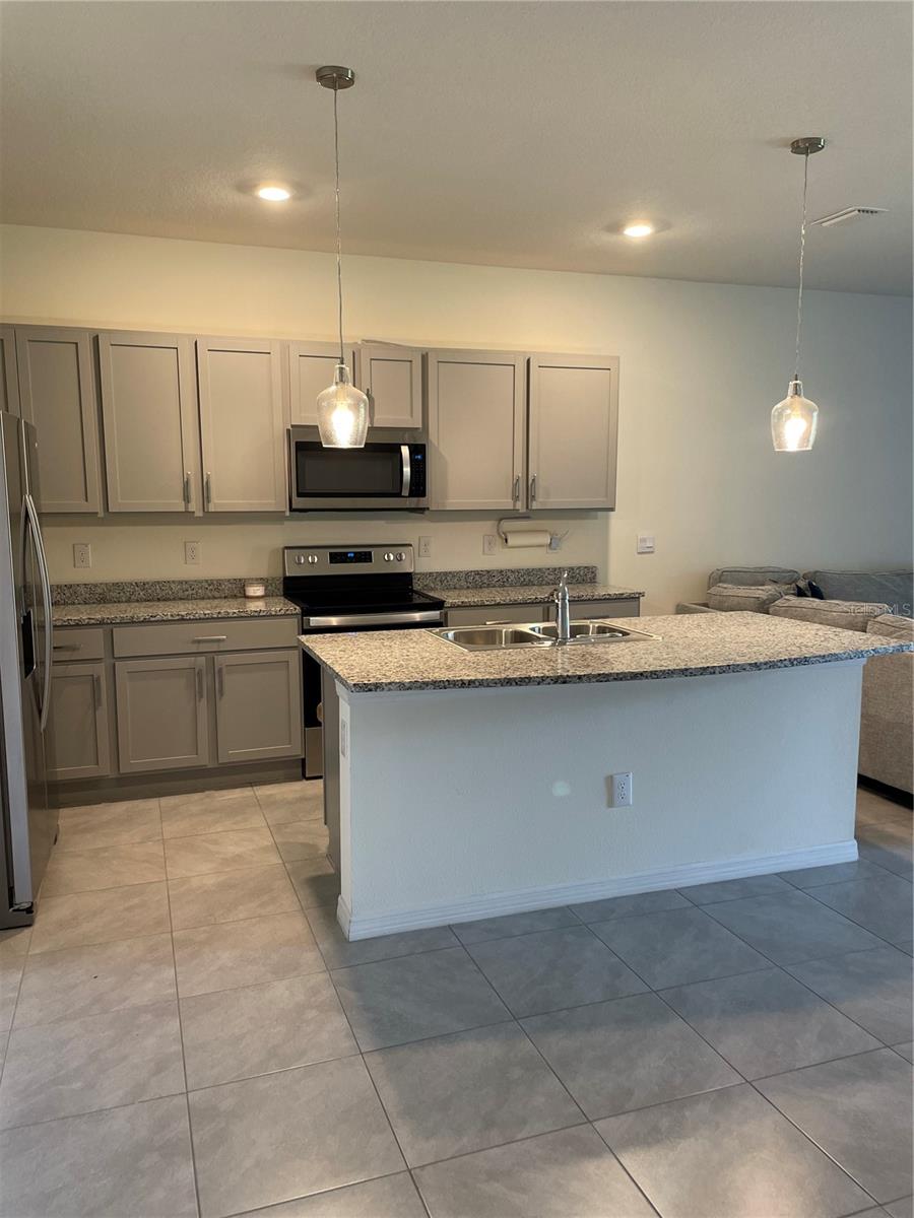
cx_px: 457
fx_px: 915
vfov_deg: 67.3
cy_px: 609
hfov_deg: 53.1
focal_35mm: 26
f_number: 1.6
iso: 160
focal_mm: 4.2
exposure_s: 1/60
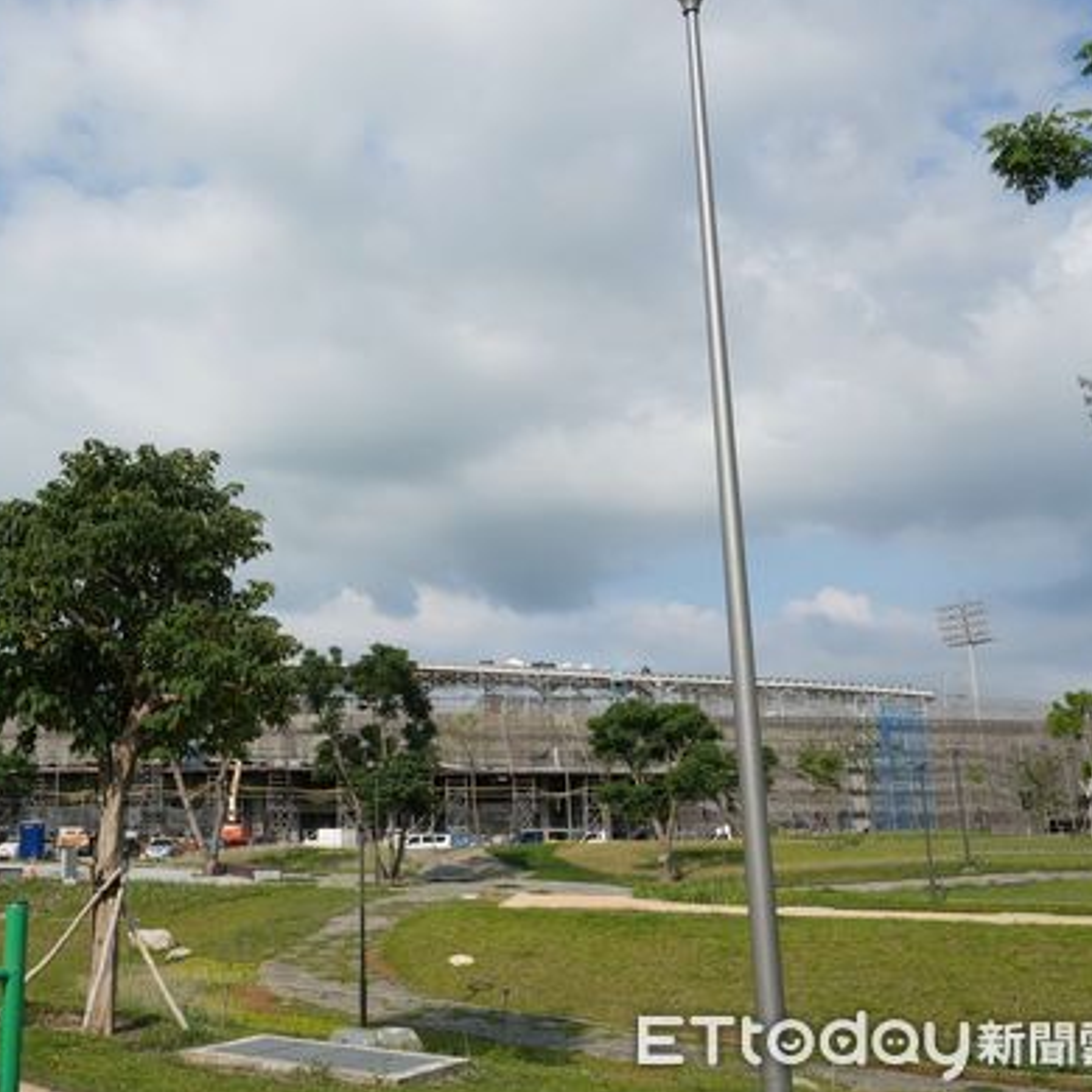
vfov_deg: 48.4
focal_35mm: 34
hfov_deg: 47.1
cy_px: 538
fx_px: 1213
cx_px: 308
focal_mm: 26
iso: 400
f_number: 8
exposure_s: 1/1250
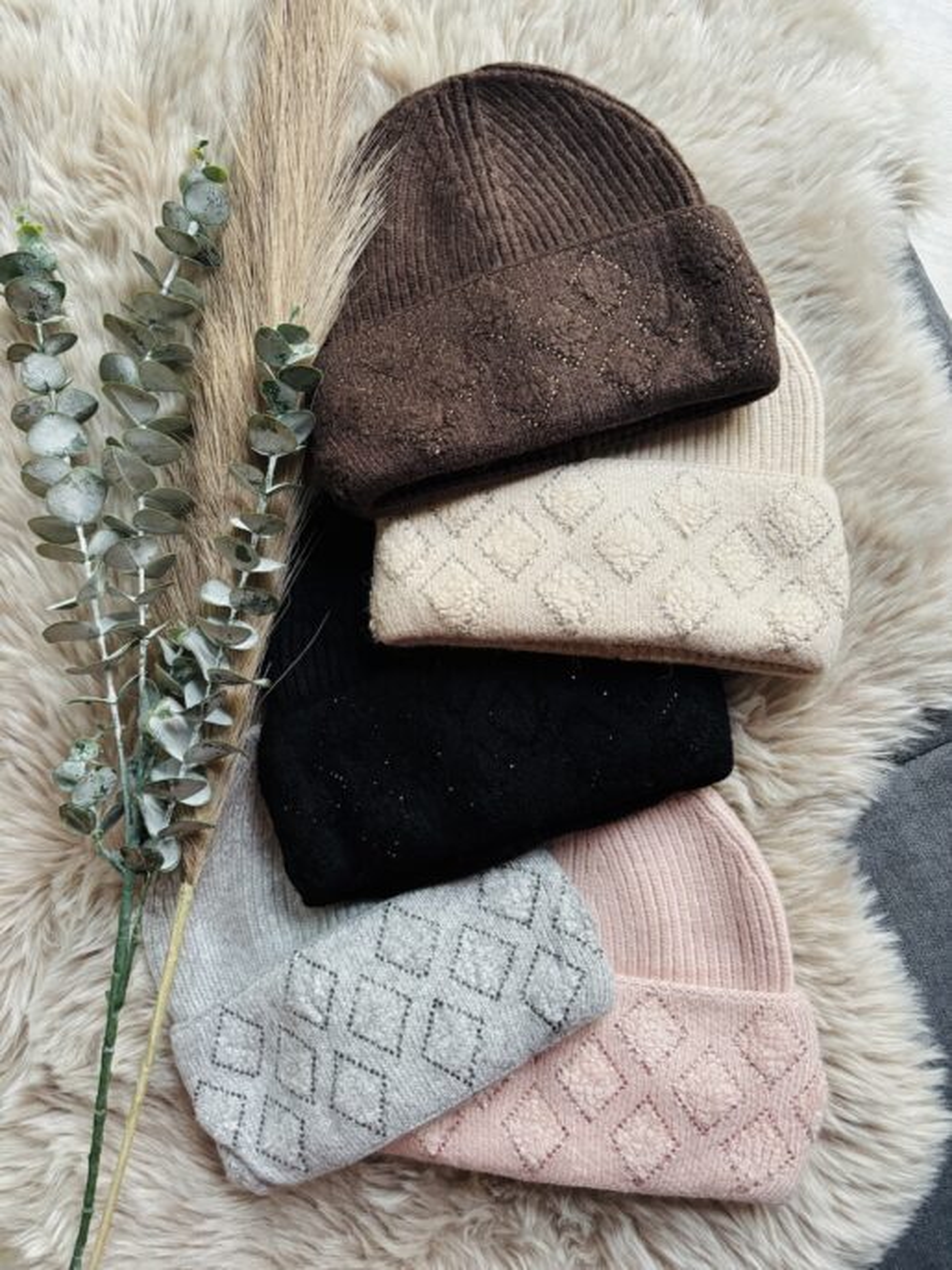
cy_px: 635
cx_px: 476
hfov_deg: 53.0
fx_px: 954
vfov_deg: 67.3
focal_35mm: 26
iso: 500
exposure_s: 1/60
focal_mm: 5.96
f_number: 1.6
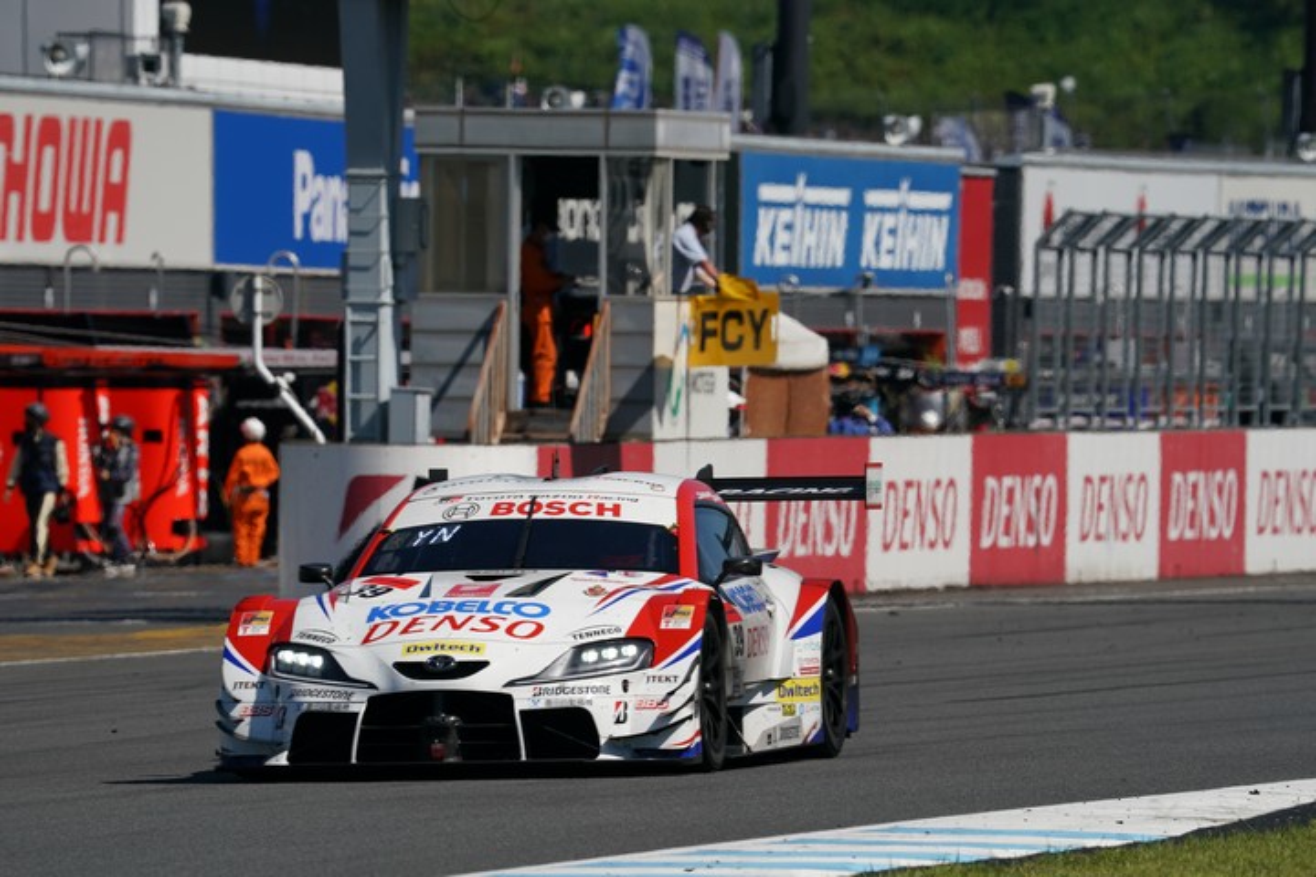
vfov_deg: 2.7
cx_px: 658
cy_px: 438
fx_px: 18496
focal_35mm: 506
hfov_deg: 4.1
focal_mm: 506
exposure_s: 1/640
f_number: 11
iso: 200
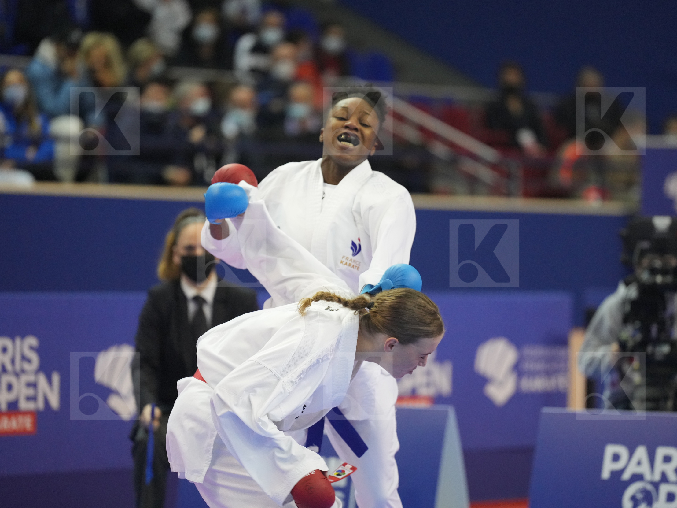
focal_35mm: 217
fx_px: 4244
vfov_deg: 6.8
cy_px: 254
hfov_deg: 9.1
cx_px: 358
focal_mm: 200
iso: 5000
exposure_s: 1/1000
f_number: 2.8
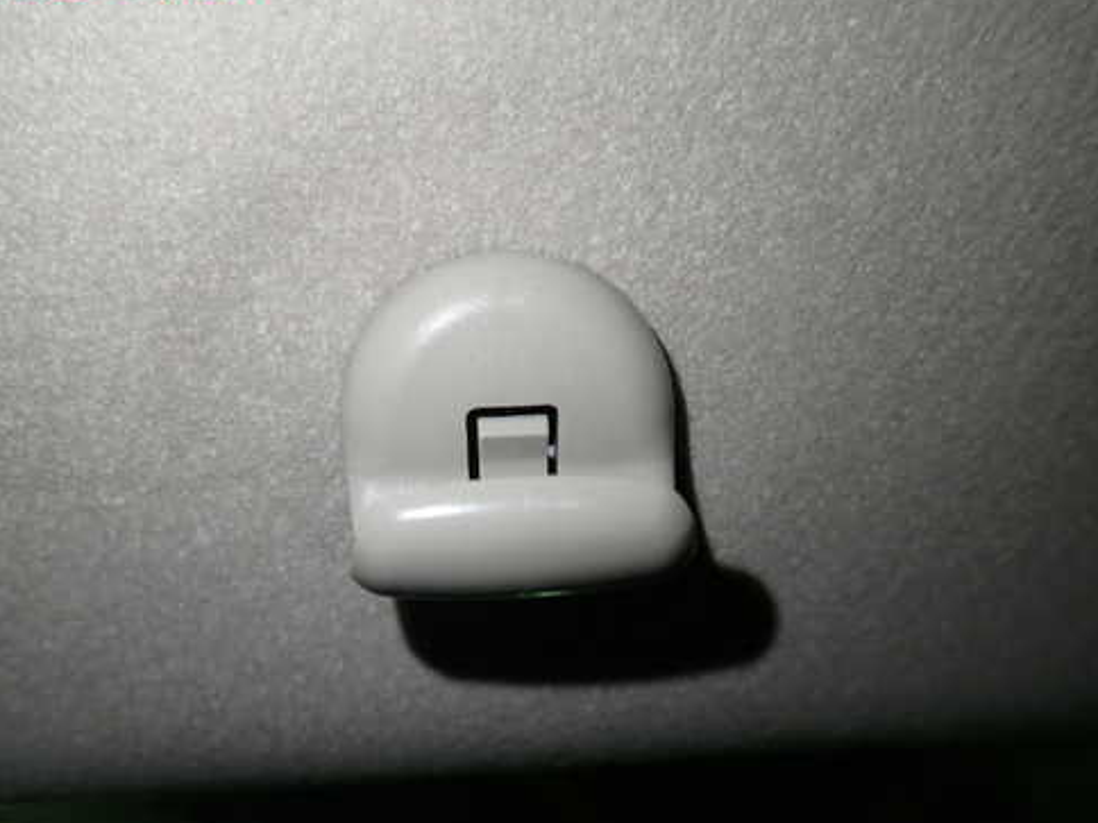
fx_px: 983
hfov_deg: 58.3
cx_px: 515
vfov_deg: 45.4
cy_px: 460
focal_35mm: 31
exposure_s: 1/60
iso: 100
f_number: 2
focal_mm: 4.5
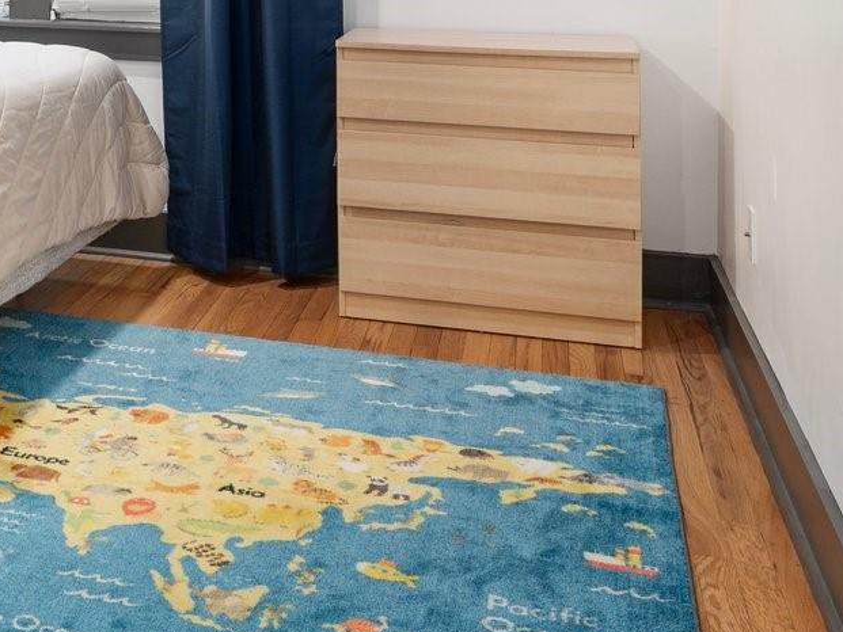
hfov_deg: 29.8
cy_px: -98
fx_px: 1427
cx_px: -69
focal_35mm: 59
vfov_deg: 23.2
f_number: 8
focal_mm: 18.5
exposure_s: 2
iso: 200
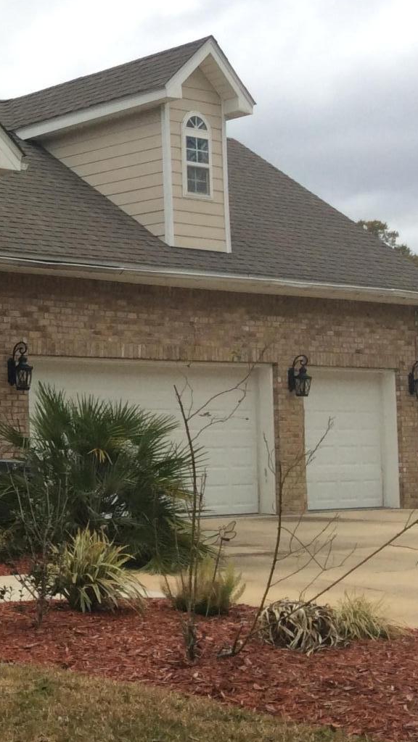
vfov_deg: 31.0
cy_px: 352
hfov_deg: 15.7
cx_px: -288
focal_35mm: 68
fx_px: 1340
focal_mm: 3.3
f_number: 2.4
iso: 32
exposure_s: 1/268
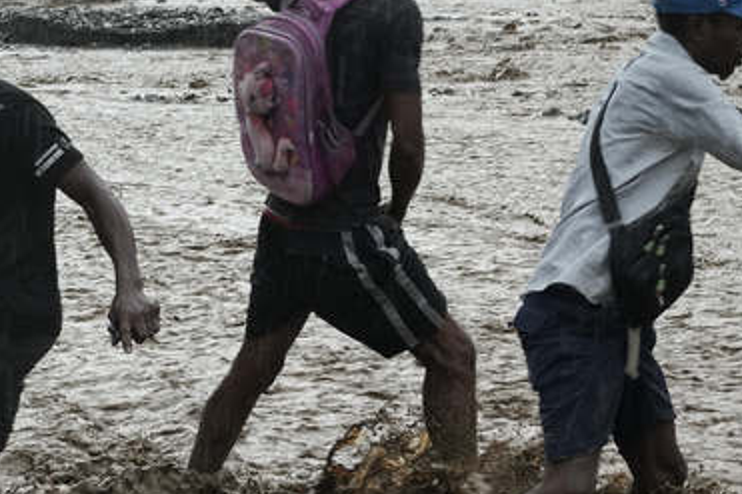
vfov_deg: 9.9
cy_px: 275
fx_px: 2843
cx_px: 320
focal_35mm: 138
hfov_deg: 14.9
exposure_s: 1/160
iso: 640
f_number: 6.3
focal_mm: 50
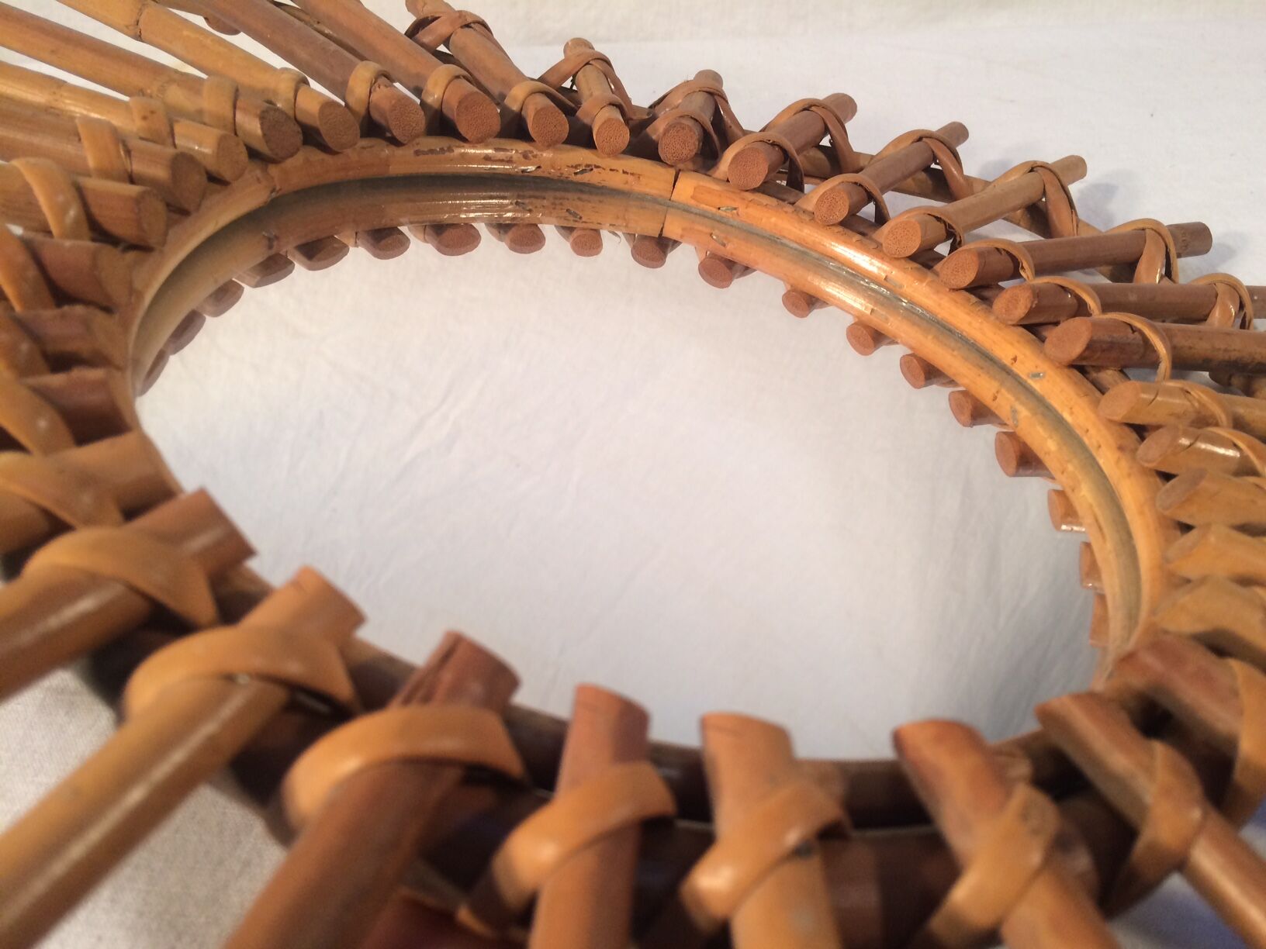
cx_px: 633
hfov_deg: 61.7
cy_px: 474
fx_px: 1061
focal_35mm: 29
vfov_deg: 48.2
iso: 64
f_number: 2.2
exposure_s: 1/33
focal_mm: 4.15
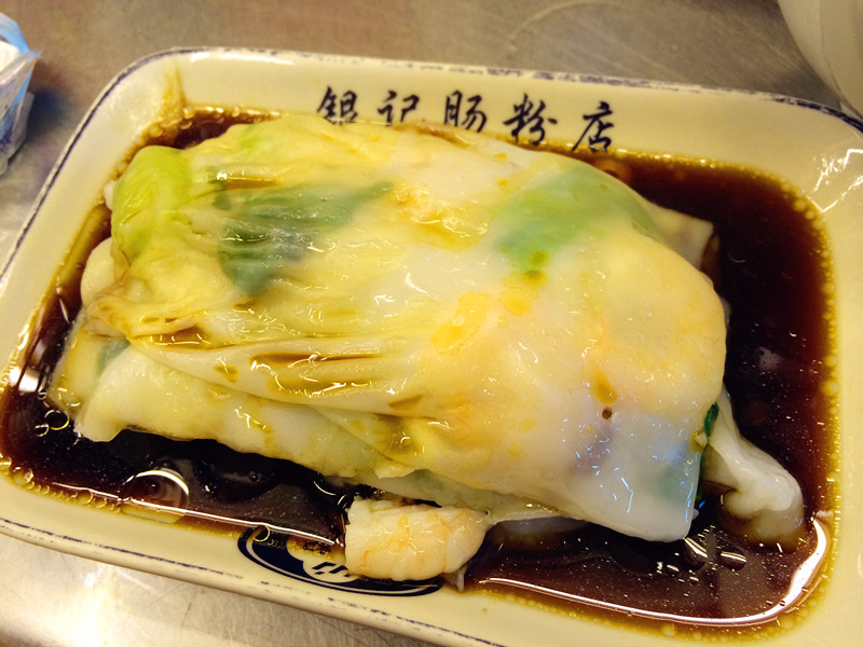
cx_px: 432
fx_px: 748
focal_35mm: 30
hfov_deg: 60.0
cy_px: 324
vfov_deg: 46.8
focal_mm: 4.12
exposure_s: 1/33
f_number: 2.2
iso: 125
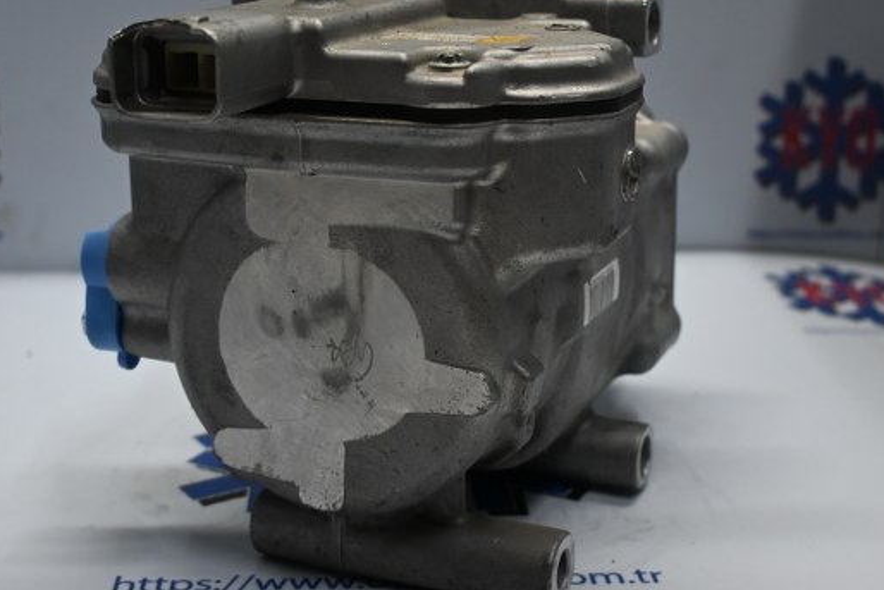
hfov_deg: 34.9
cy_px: 168
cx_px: 406
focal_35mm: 57
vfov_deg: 23.5
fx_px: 1404
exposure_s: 1/125
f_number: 4.2
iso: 640
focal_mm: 24.5
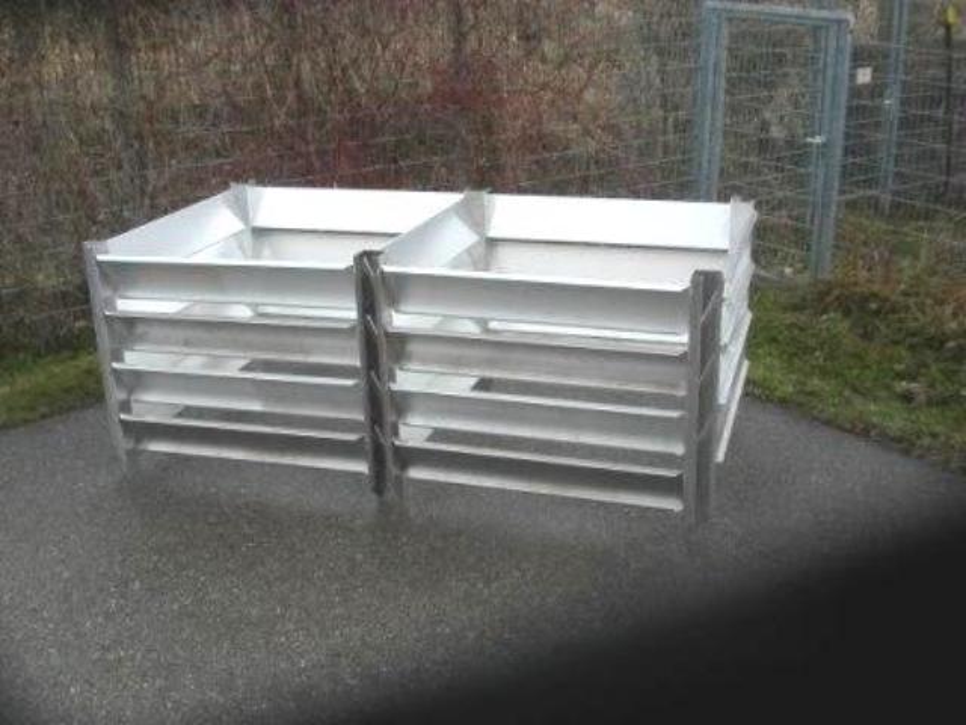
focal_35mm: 38
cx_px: 483
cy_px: 362
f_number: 6.7
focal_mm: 7.8
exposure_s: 1/45
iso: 100
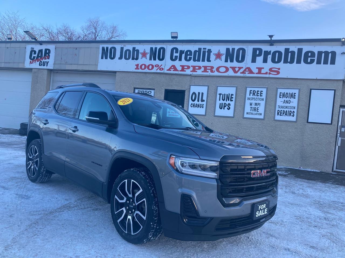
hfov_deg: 63.4
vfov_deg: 49.7
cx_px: 172
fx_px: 279
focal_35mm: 28
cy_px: 129
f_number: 1.8
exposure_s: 1/252
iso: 20
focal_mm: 3.99
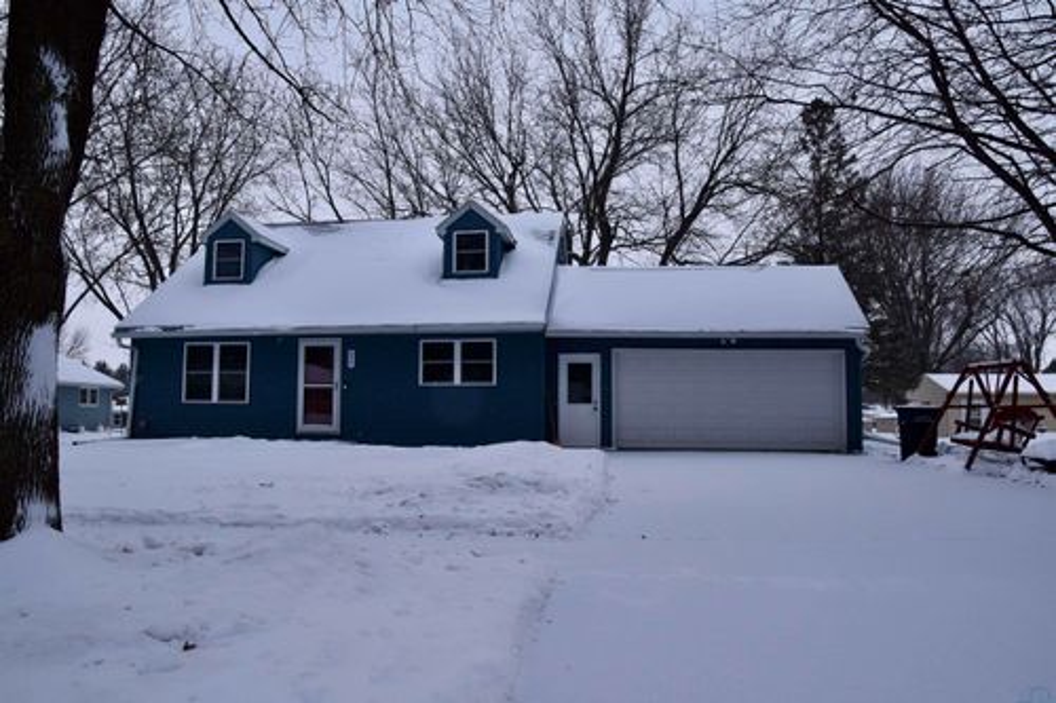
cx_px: 528
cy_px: 352
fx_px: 704
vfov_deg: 53.1
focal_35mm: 24
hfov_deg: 73.8
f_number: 8
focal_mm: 16
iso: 200
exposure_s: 1/250
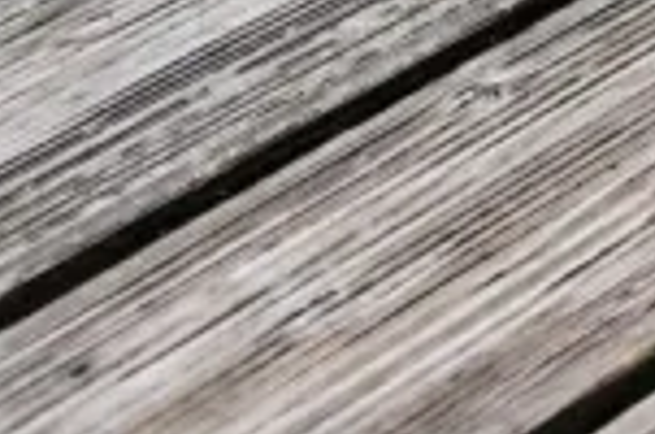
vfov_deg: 4.5
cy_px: -1148
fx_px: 5174
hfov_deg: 6.5
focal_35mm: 285
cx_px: 2139
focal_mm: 39
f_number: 5
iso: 100
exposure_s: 1/100
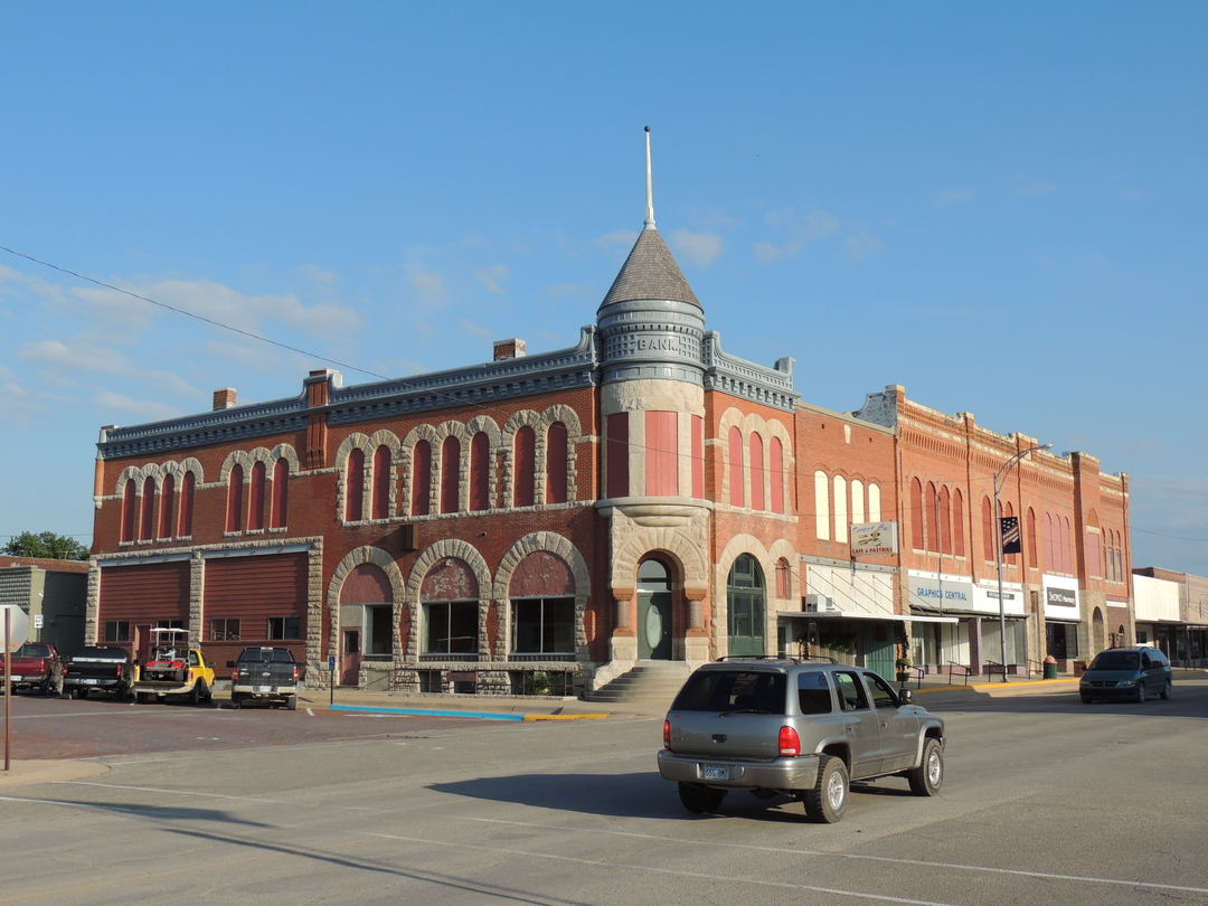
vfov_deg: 36.0
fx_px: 1396
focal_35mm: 40
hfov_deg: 46.8
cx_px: 604
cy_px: 453
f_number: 3.3
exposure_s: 1/1000
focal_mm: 7.1
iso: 100
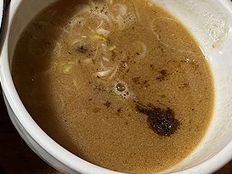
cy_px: 44
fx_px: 409
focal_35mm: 61
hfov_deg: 28.9
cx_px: -20
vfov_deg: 23.8
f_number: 1.5
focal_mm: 5.7
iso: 200
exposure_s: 1/60
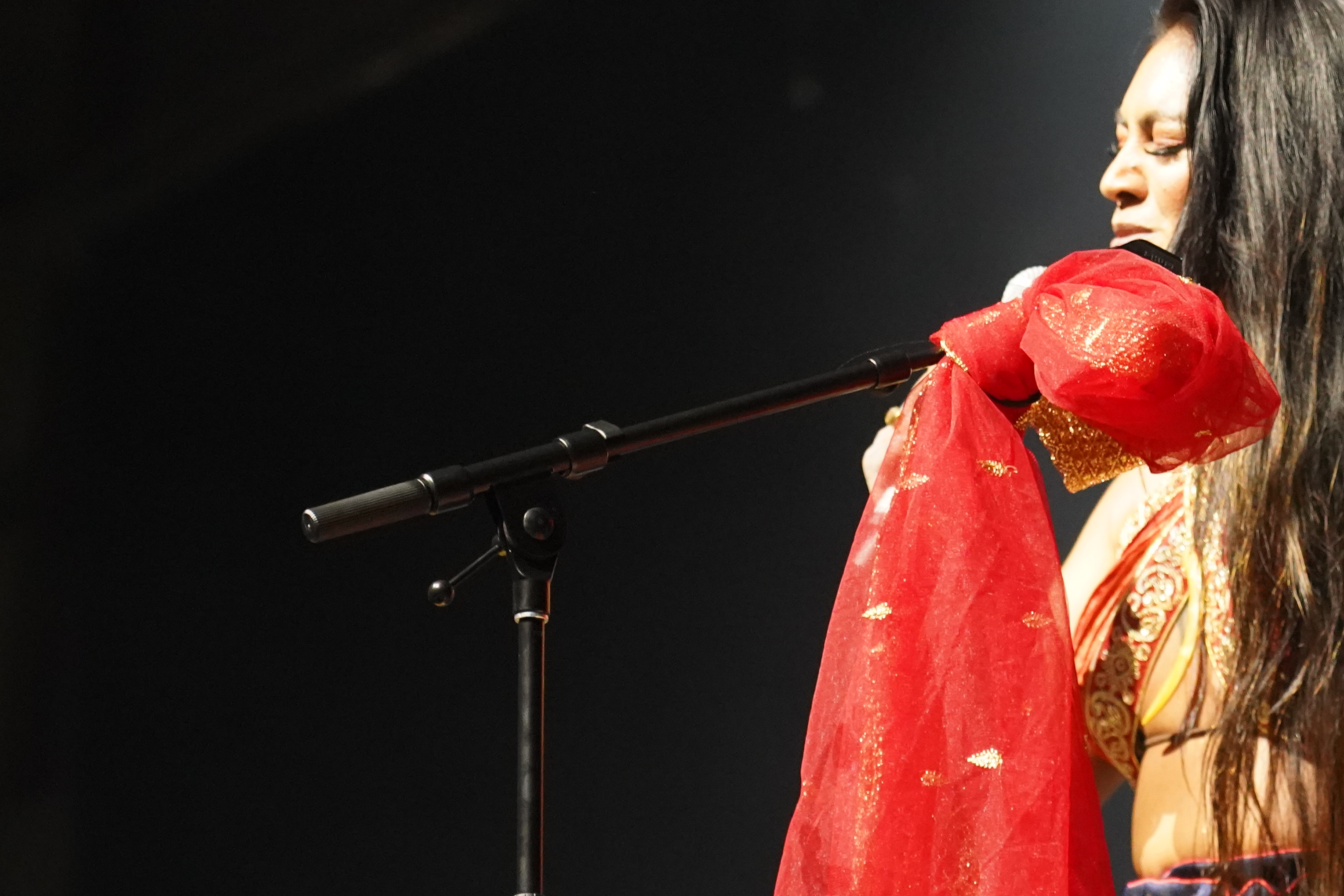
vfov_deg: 6.7
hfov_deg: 10.0
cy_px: 742
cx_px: 1134
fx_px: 7690
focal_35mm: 206
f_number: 4
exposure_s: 1/160
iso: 8000
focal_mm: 105
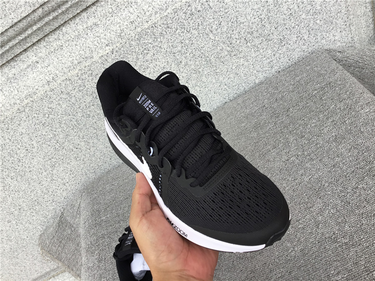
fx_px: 336
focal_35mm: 31
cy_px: 140
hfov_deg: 58.4
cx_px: 188
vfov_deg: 45.4
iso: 25
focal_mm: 3.3
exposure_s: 1/204
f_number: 2.4
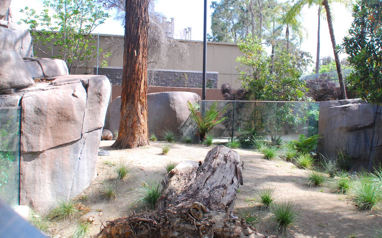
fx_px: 354
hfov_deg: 56.5
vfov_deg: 37.1
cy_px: 97
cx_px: 217
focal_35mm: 34
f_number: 9
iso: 800
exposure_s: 1/320
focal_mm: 18
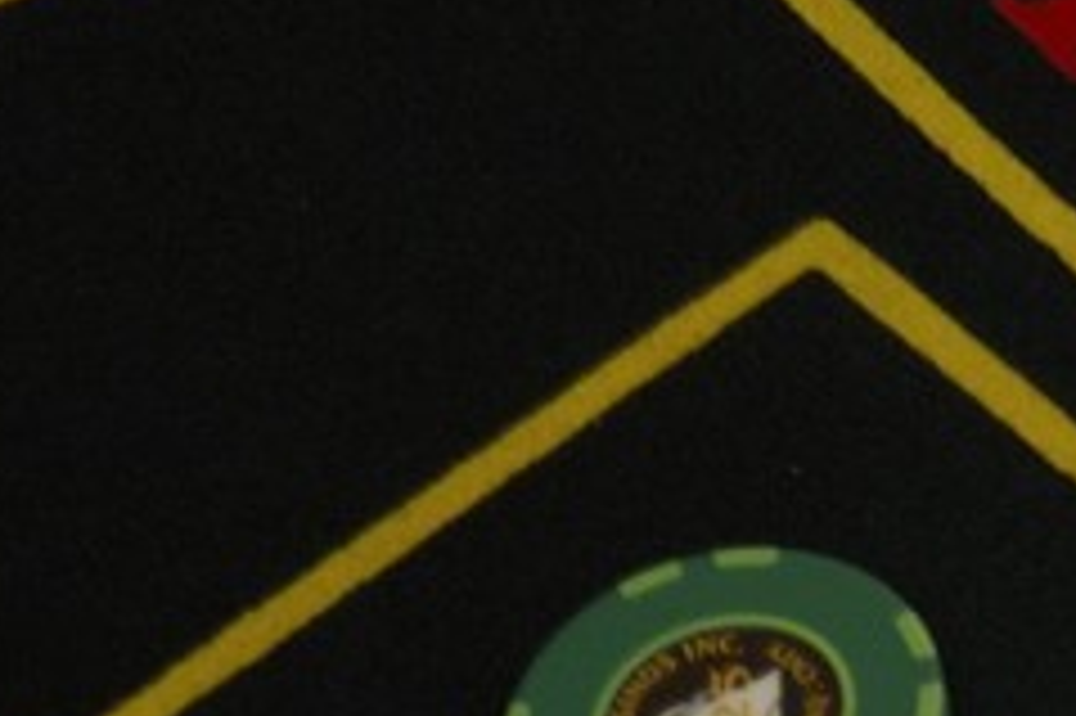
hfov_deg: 7.5
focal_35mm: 241
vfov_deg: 5.7
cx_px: 3246
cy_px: 410
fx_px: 7198
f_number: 4
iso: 200
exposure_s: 1/6
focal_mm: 24
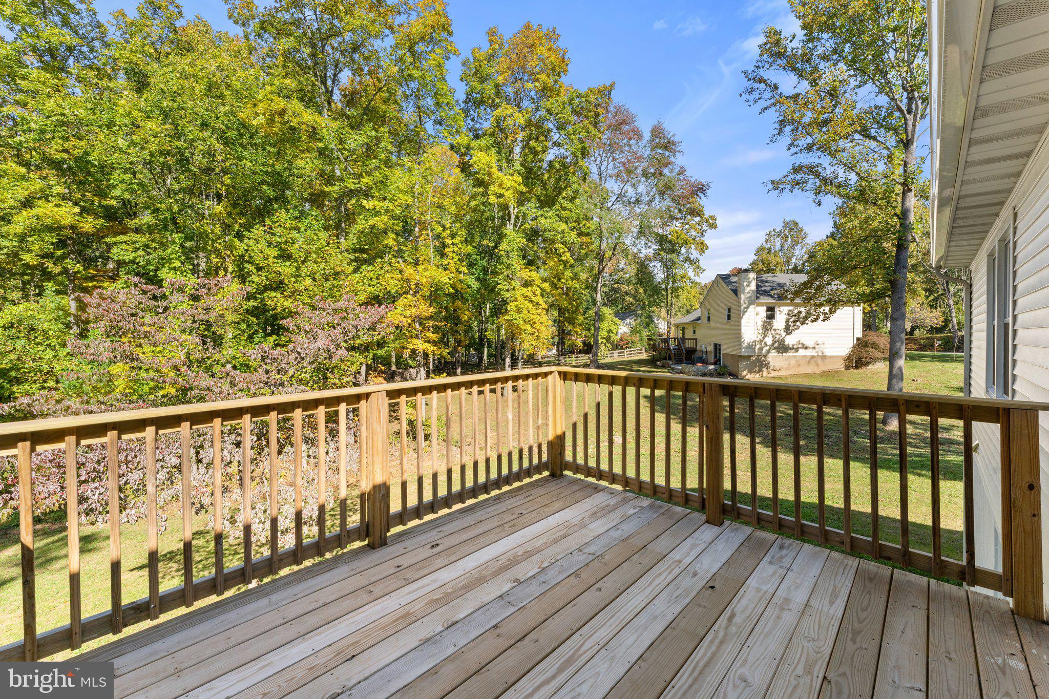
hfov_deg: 101.2
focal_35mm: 15
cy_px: 350
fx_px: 431
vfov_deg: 78.1
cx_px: 524
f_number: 13
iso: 250
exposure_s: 1/125
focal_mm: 14.8
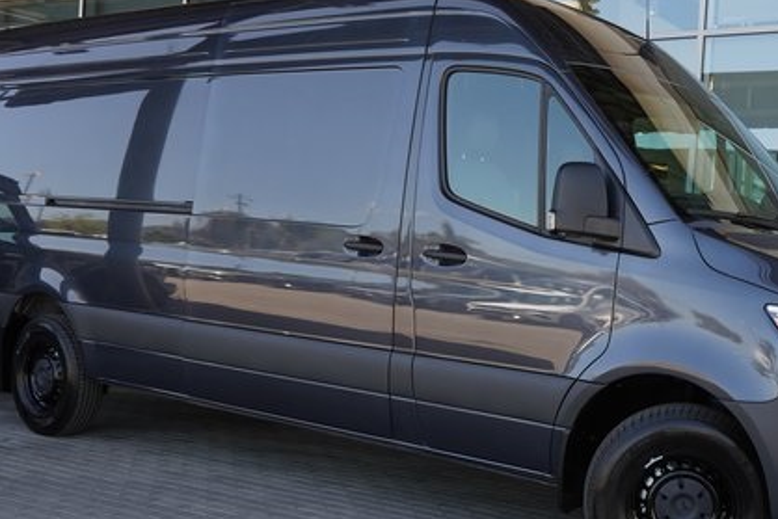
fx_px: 1059
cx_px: 462
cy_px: 293
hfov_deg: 40.2
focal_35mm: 49
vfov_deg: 27.5
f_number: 8
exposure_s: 1/400
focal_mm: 32
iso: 1000
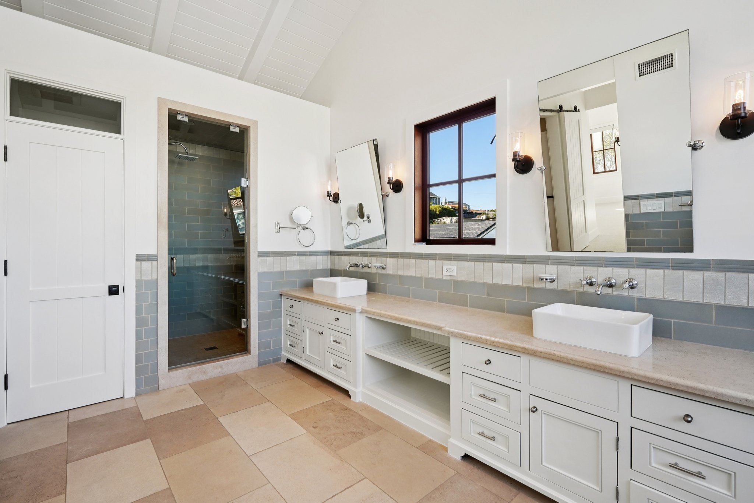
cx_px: 377
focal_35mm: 16
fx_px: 335
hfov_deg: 96.7
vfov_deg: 73.7
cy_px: 252
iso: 400
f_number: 8
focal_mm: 16
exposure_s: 1/50
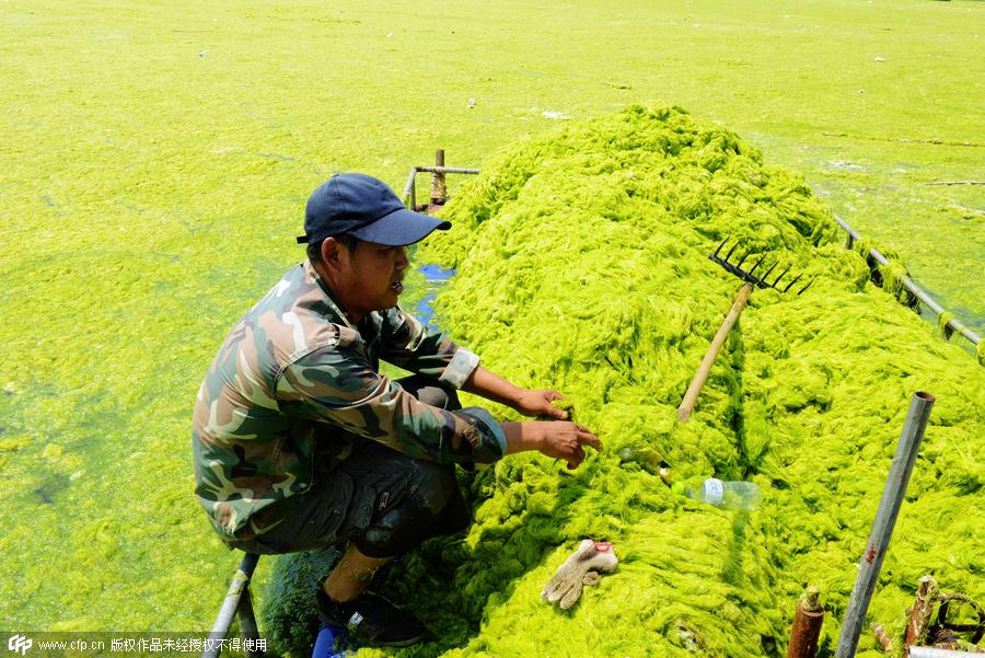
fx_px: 849
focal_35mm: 31
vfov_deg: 42.4
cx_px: 492
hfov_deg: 60.3
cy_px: 329
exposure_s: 1/640
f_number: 13
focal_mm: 31
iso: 800
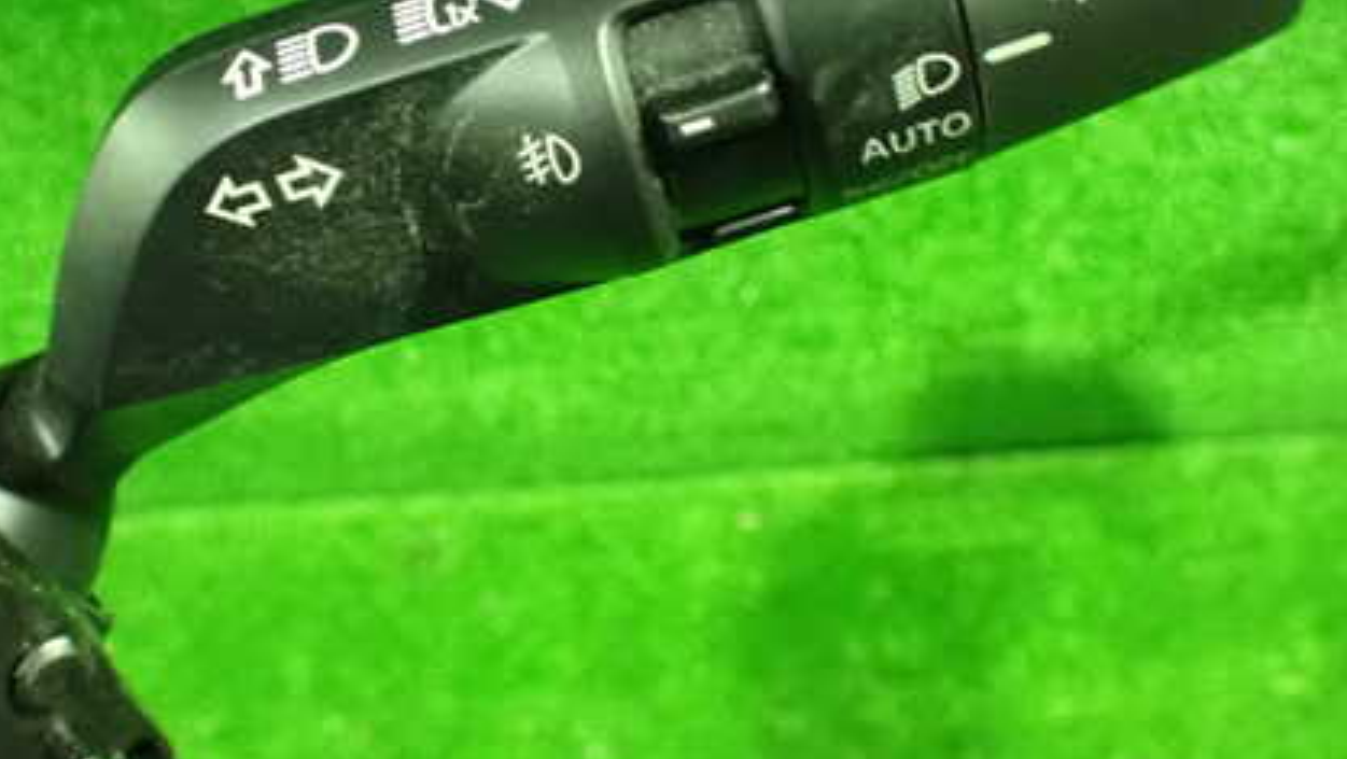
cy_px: 310
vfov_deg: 25.4
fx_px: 1679
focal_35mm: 47
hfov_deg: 43.2
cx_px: 465
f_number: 2.3
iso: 1600
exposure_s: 1/25
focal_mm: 5.4
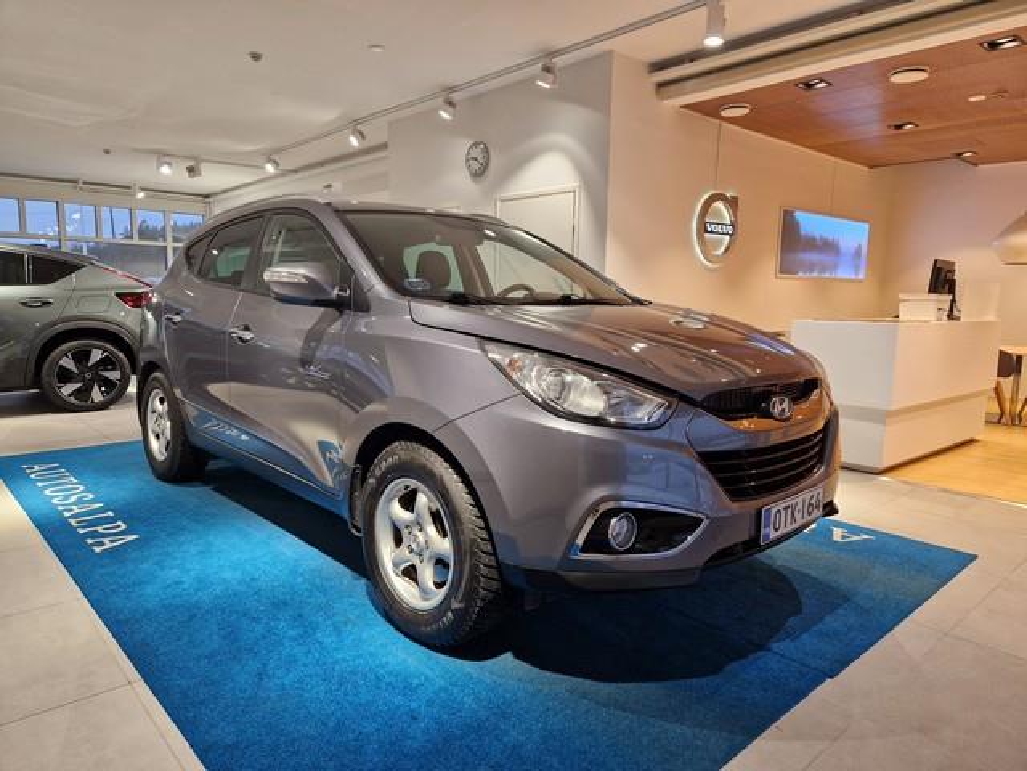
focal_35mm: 23
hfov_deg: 73.9
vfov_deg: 58.9
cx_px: 514
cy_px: 386
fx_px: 682
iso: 125
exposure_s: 1/100
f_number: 1.8
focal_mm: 5.4
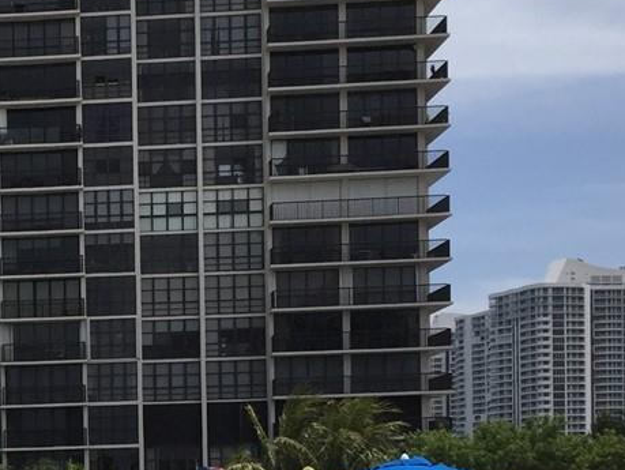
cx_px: -196
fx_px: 1825
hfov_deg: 18.1
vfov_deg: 14.1
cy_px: 601
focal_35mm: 101
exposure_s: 1/4405
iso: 32
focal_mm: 4.15
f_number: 2.2
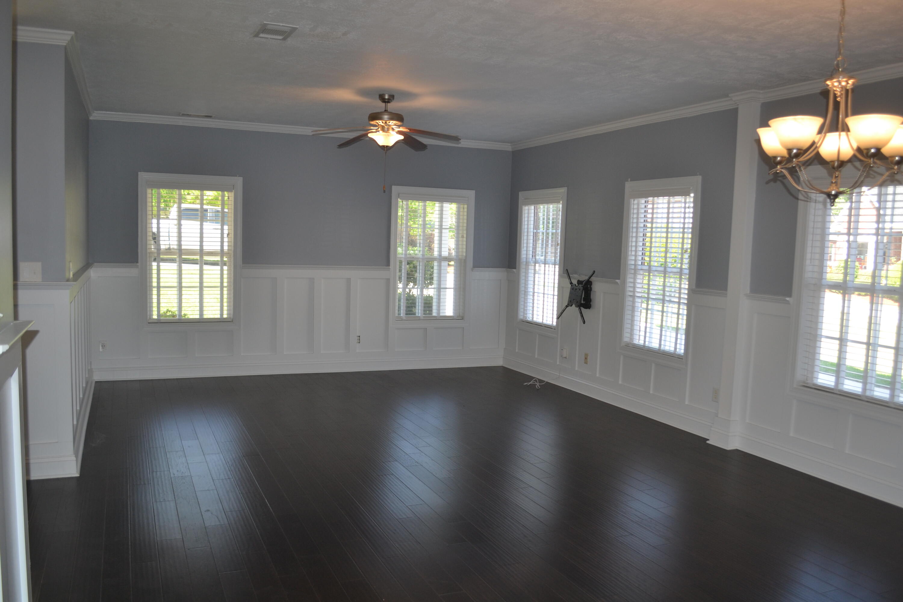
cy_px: 301
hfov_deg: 61.9
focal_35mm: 30
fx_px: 752
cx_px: 452
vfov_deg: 43.6
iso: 250
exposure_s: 1/125
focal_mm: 20
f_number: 4
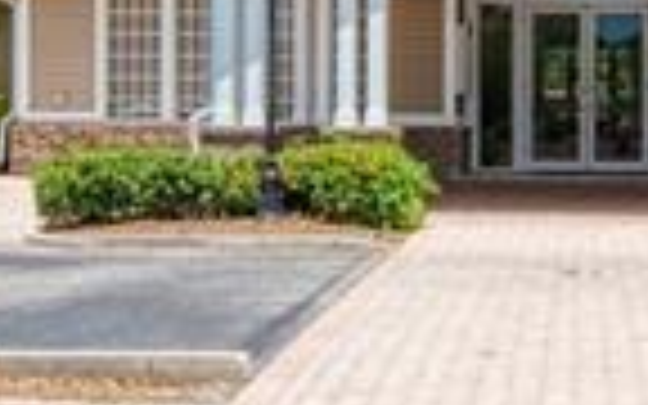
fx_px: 1925
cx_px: 585
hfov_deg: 18.8
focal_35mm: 109
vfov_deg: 12.0
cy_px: 112
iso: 250
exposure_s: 1/200
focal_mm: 15
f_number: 7.1
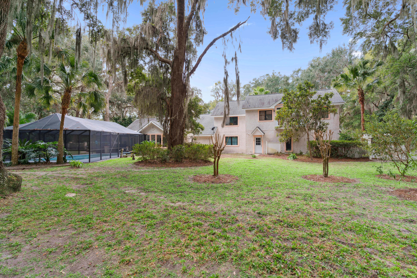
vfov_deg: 67.4
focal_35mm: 18
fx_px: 209
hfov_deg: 90.0
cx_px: 208
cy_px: 139
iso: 250
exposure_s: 1/50
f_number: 8
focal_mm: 18
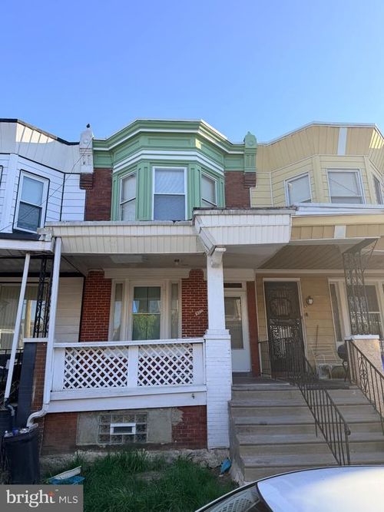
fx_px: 355
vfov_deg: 71.6
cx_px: 192
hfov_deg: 56.8
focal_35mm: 24
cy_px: 256
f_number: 1.78
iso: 80
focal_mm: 6.76
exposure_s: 1/1437
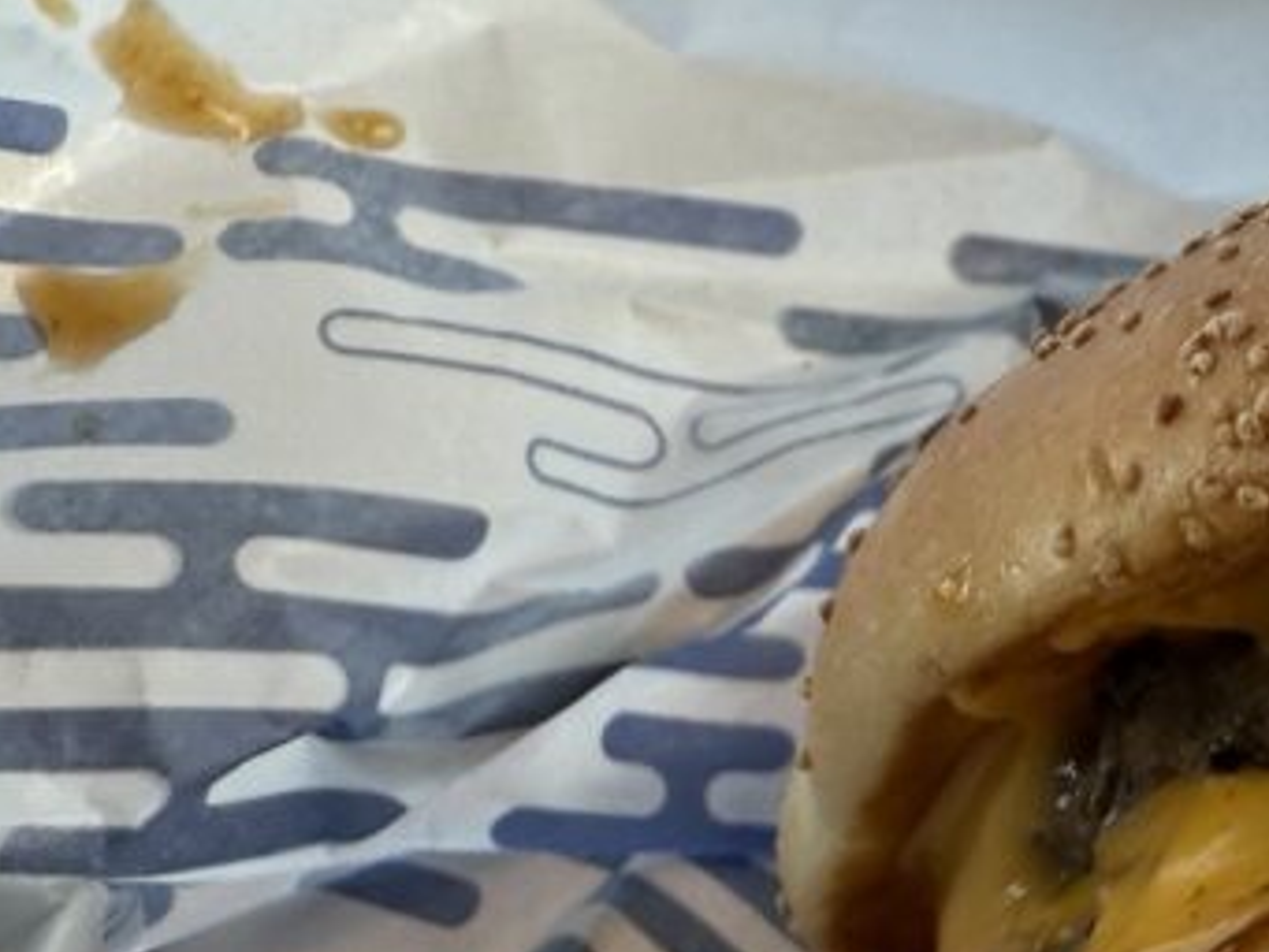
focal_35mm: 72
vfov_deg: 20.5
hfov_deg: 22.7
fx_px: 2640
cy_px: 469
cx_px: 1835
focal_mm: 2.22
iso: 40
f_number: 2.2
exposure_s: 1/132
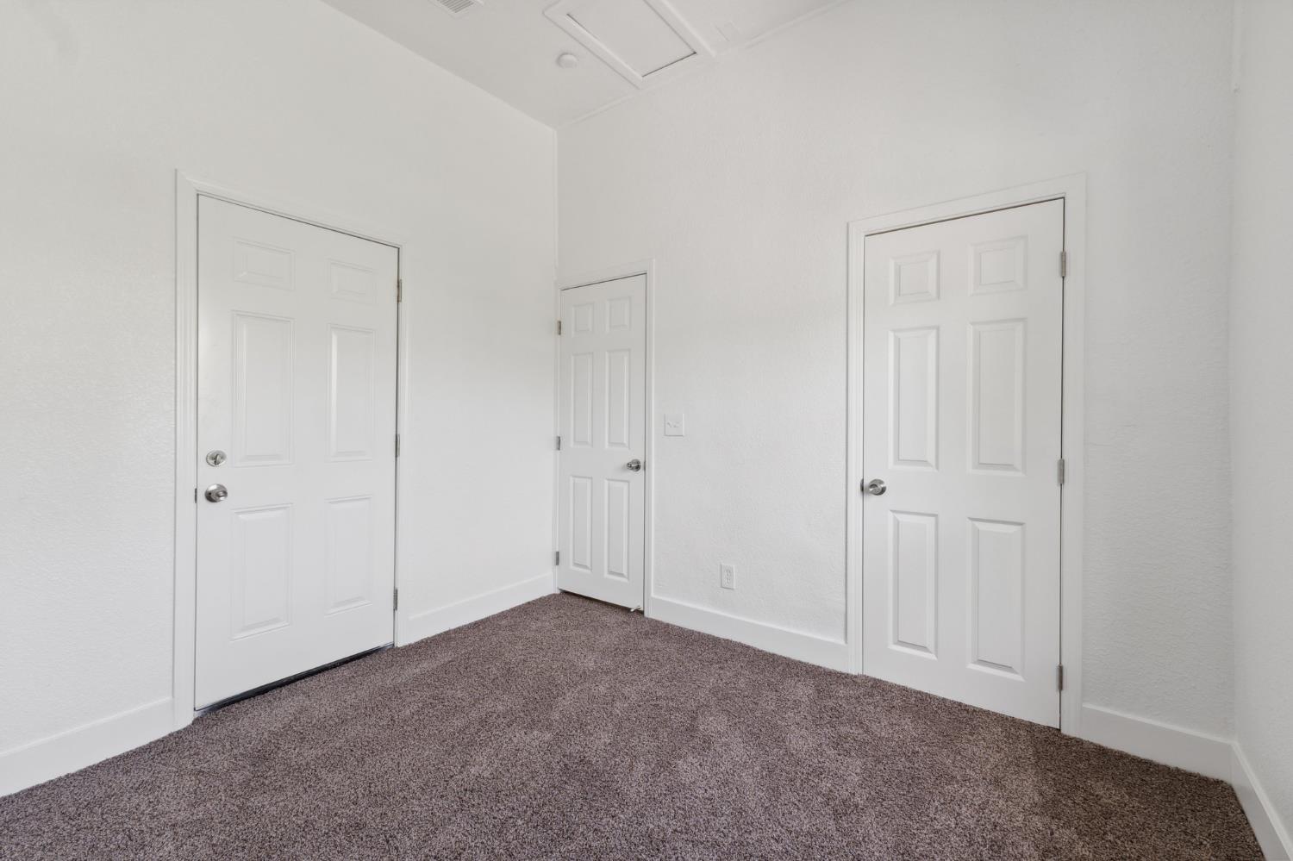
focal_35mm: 15
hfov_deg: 100.4
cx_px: 646
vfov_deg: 77.3
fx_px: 539
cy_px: 430
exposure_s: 1/6
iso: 100
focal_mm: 10
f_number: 8
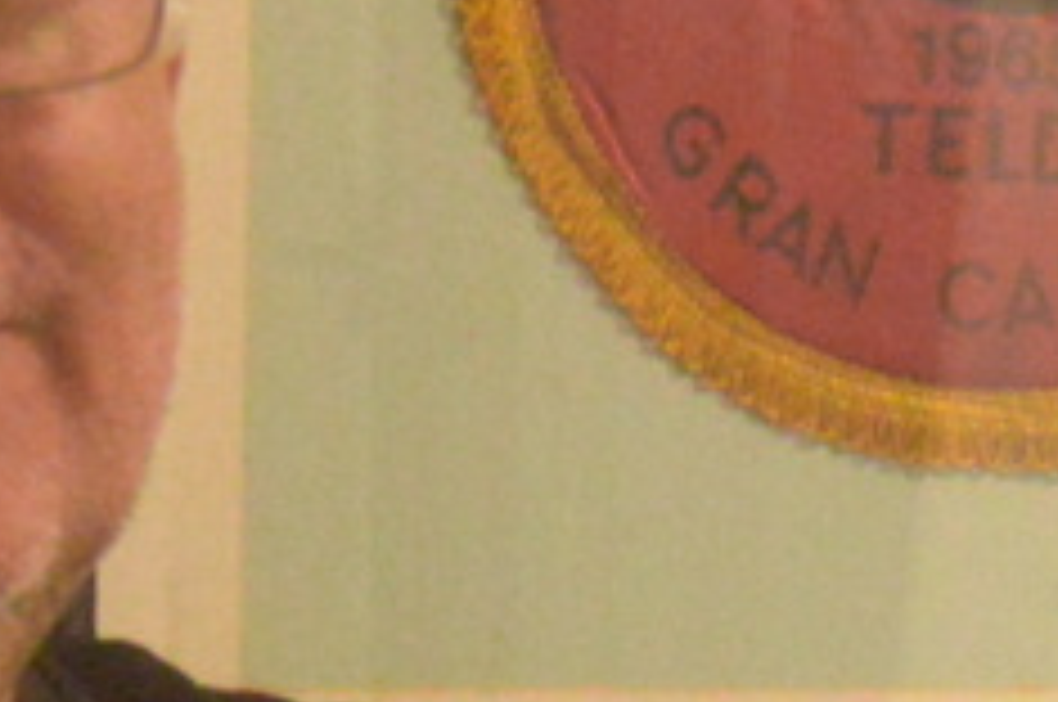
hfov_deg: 9.0
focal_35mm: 230
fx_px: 6750
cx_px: 675
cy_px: 981
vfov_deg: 5.9
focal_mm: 24
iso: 3200
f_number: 3.8
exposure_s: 1/160
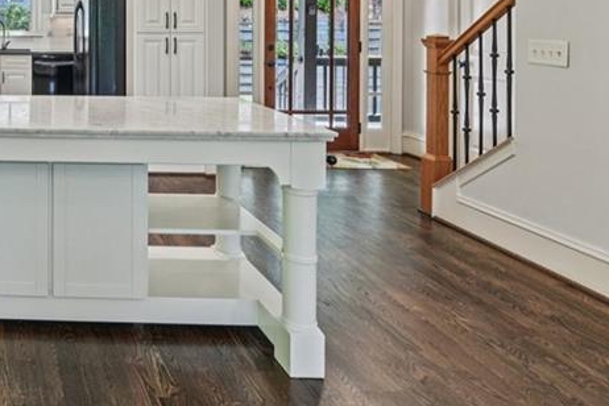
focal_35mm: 31
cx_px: -29
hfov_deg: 47.4
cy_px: 13
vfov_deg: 38.3
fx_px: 524
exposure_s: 1/6
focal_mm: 14
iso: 320
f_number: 8
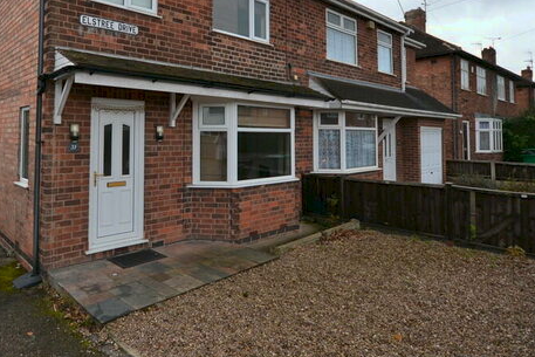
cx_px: 198
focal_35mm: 23
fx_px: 342
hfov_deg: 74.7
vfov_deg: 53.7
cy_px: 109
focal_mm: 10
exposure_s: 1/100
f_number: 5
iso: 400
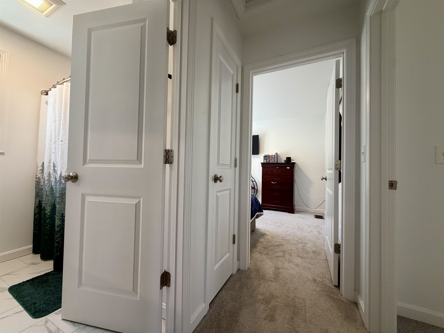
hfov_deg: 102.1
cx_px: 222
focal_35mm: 14
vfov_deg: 85.7
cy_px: 166
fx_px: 180
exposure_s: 1/60
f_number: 2.2
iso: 160
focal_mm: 2.22
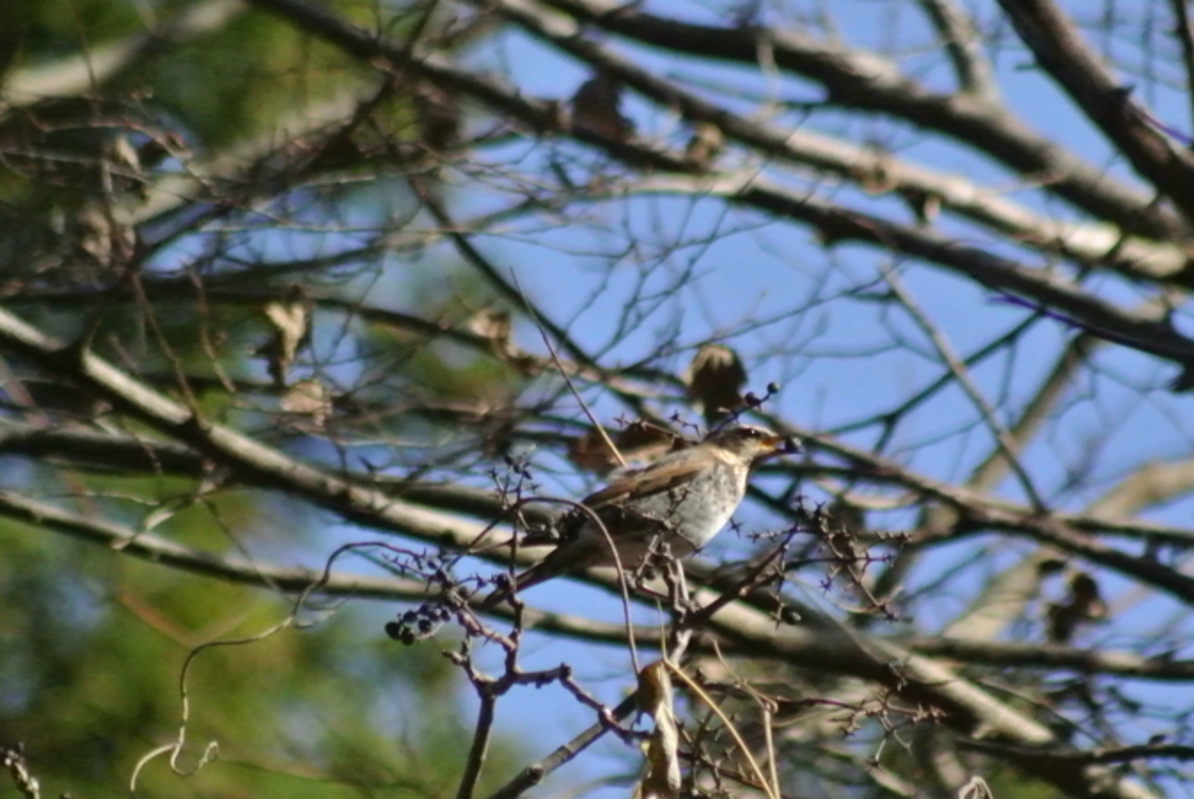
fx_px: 40929
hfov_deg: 1.7
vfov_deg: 1.1
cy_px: 505
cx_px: 619
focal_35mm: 1233
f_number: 5.6
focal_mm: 300
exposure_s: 1/10000
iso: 3200
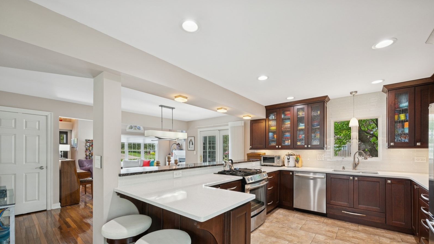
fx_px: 173
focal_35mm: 15
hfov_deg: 103.0
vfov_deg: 69.8
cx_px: 220
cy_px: 147
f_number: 9
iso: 200
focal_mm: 14
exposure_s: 1/8
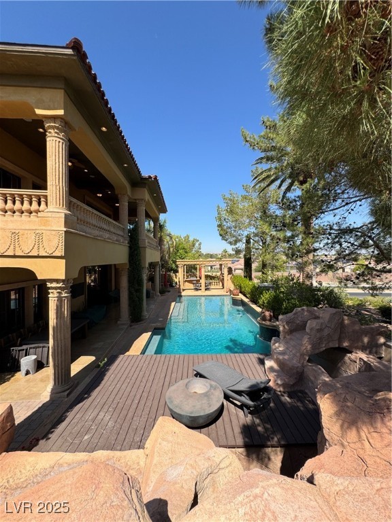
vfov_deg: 102.1
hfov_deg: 85.7
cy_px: 261
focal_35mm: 14
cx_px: 196
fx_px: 211
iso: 40
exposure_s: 1/1256
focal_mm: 2.22
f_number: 2.2
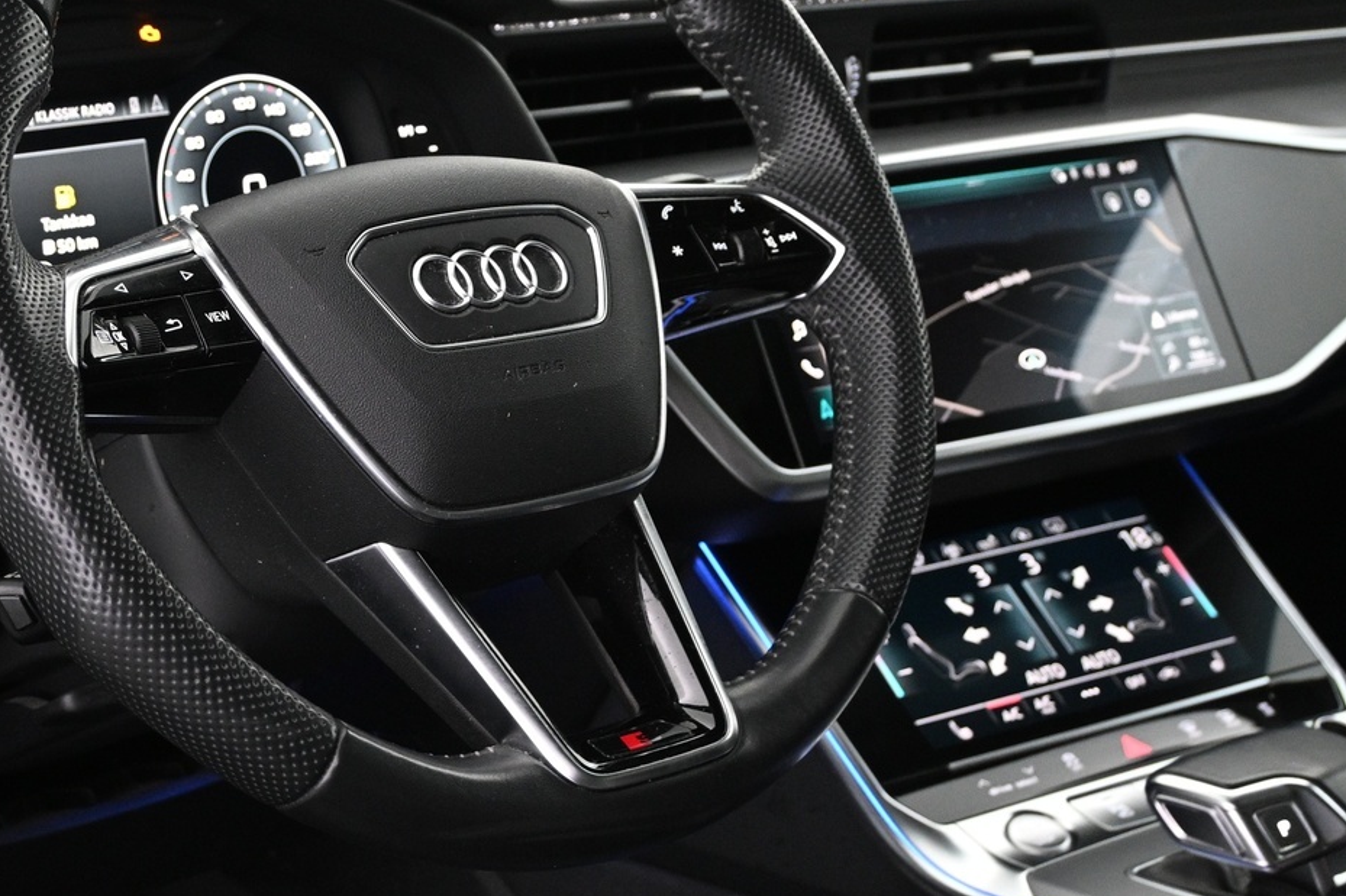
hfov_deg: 29.4
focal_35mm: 68
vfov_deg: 20.0
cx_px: 425
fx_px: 2542
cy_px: 330
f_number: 4.5
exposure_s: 1/20
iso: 1600
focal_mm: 26
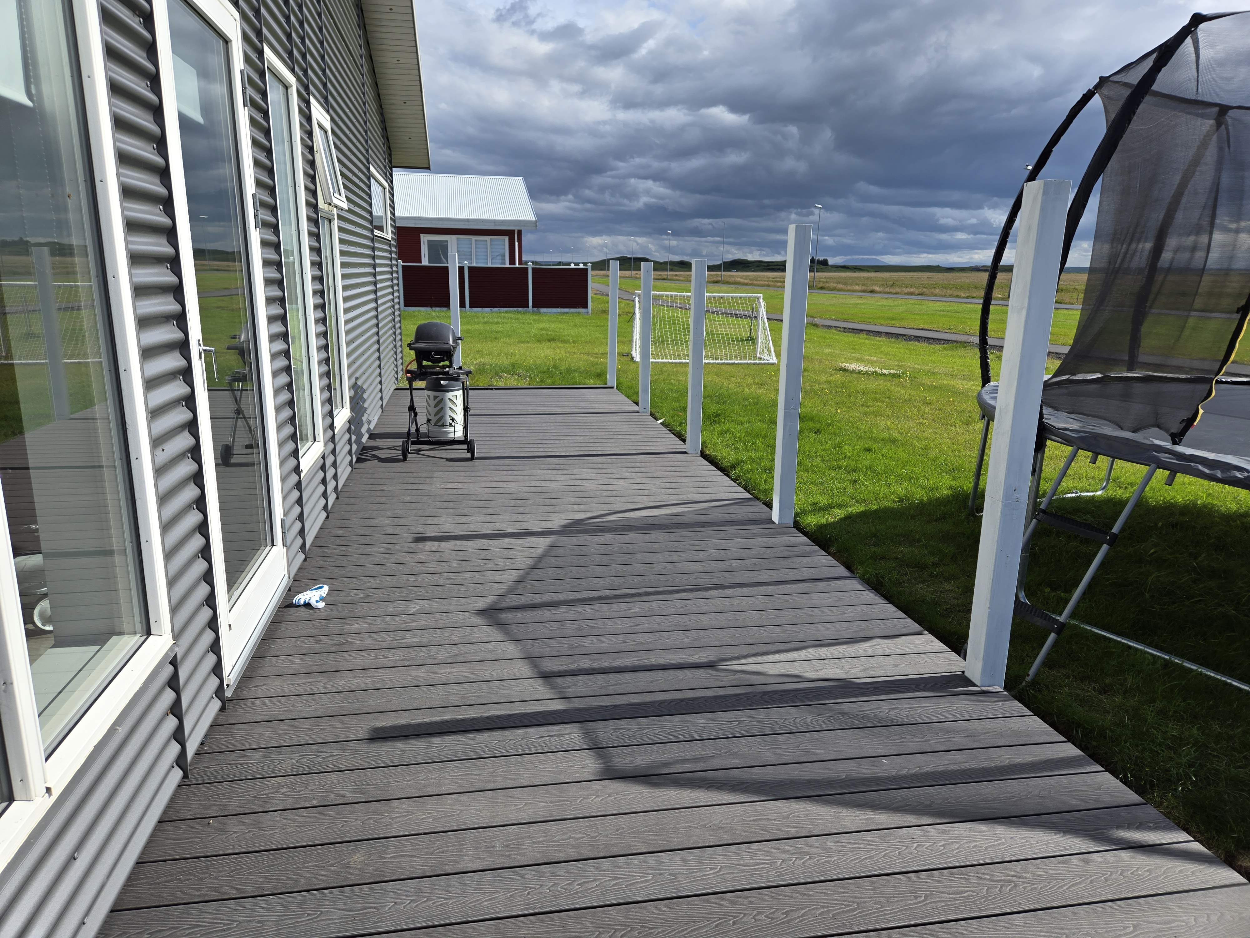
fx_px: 831
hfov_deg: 73.9
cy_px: 469
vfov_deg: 58.9
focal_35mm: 23
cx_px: 625
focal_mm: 5.4
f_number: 1.8
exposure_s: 1/2359
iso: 25
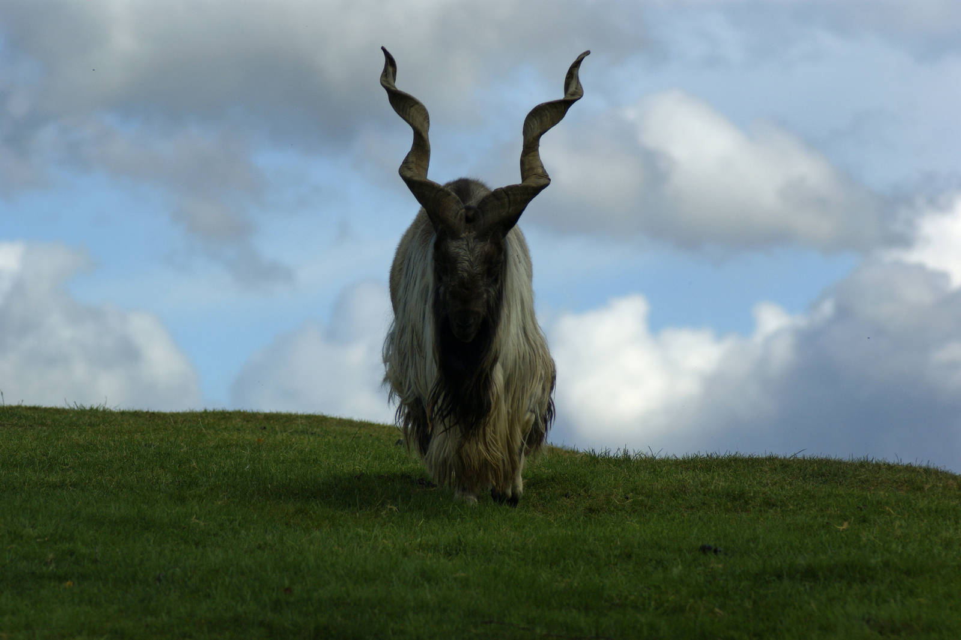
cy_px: 320
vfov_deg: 5.1
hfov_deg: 7.6
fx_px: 7203
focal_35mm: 270
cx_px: 480
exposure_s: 1/1000
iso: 100
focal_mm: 180
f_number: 5.6
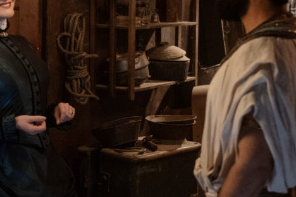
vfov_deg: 13.4
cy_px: 96
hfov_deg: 19.7
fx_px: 839
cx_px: 38
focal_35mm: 102
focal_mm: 35
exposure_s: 1/125
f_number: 2.2
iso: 6400
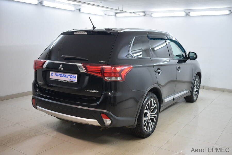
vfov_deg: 37.0
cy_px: 78
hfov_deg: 53.1
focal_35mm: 36
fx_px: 232
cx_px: 116
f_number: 4
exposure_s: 1/100
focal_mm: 24
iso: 1000
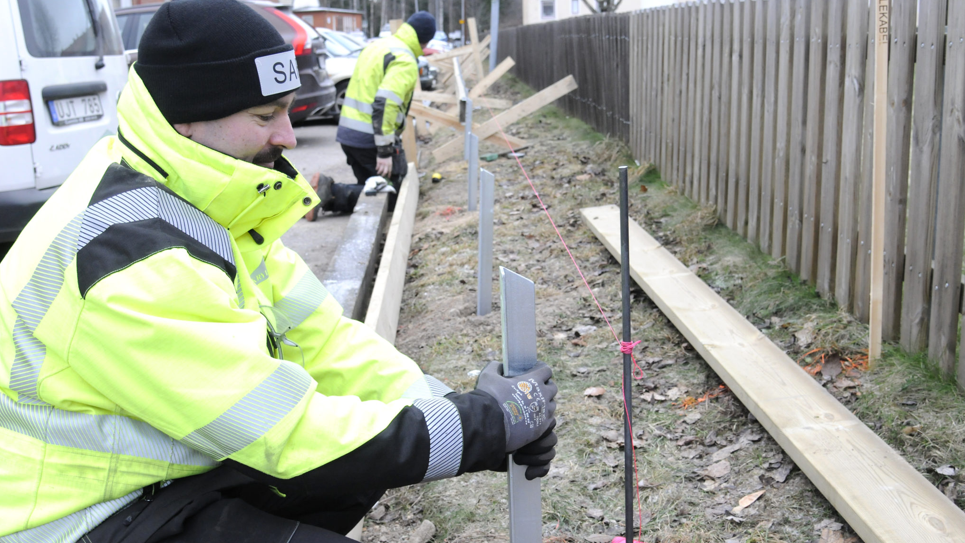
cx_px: 479
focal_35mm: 38
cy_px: 230
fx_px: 972
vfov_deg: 31.1
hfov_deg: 52.8
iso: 1000
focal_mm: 24
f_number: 5.6
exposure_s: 1/320
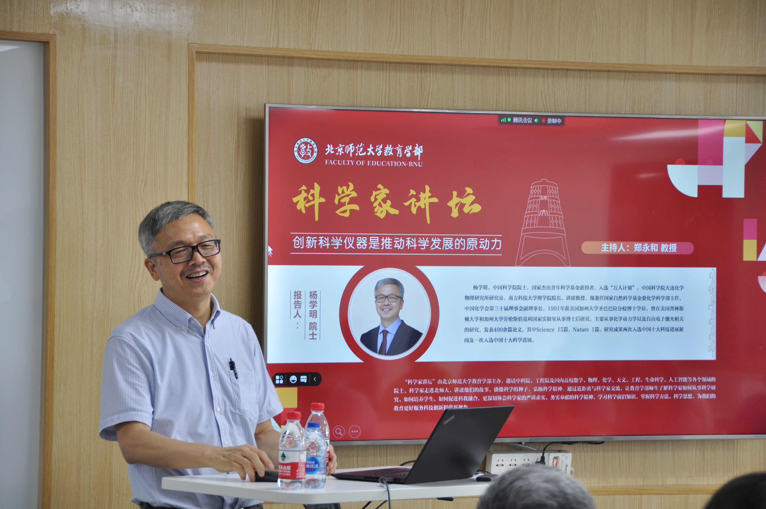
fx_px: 2869
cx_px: 383
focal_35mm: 135
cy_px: 254
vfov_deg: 10.1
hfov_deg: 15.2
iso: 400
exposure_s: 1/50
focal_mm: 90
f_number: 5.3
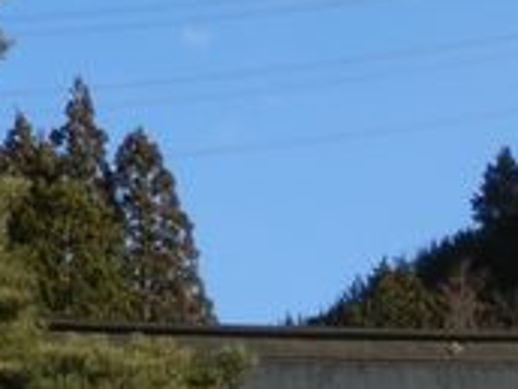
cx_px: 413
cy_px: 820
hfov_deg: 16.8
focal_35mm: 116
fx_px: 1736
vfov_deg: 11.3
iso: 80
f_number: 3
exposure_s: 1/800
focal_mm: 4.5
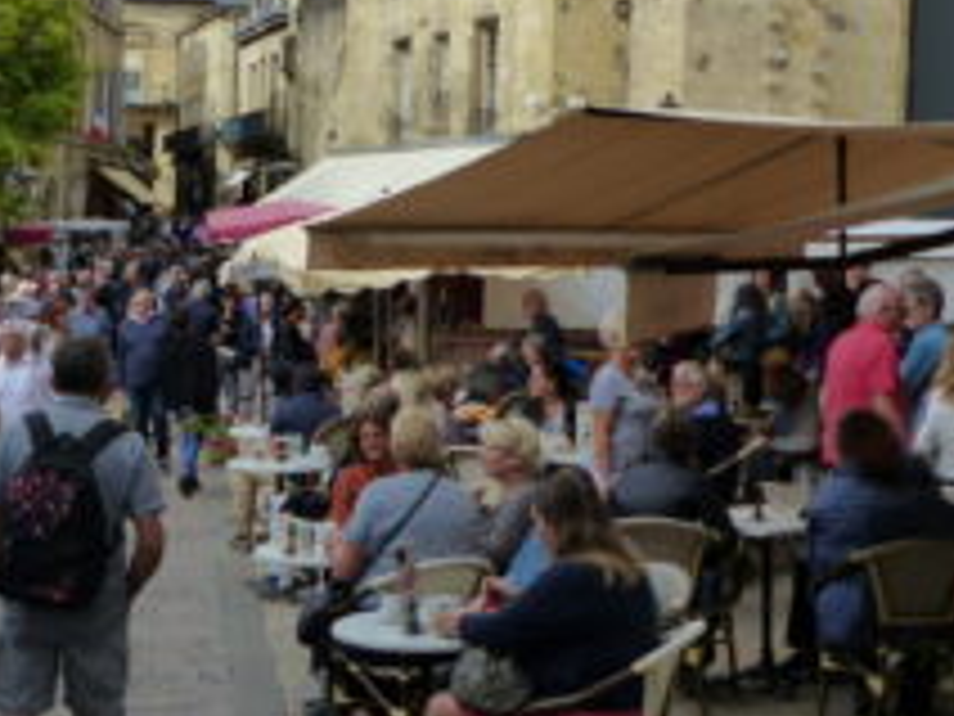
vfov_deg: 22.2
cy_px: 315
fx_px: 1819
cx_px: 162
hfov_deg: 28.6
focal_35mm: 66
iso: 200
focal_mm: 6.3
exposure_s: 1/2000
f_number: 2.8
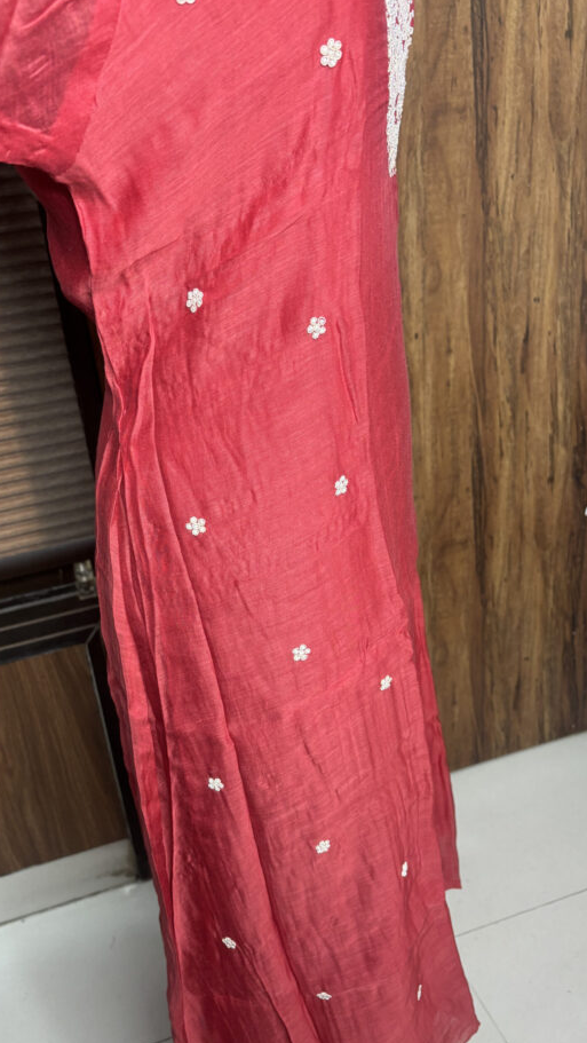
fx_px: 802
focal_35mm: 29
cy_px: 528
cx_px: 229
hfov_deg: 40.0
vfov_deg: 66.0
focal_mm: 5.96
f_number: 1.6
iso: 160
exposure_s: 1/50
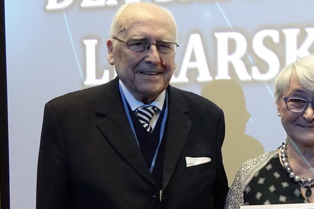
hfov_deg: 27.1
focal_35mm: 70
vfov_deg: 19.3
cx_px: 322
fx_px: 610
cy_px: 153
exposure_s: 1/100
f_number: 2.8
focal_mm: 10.49
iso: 4000
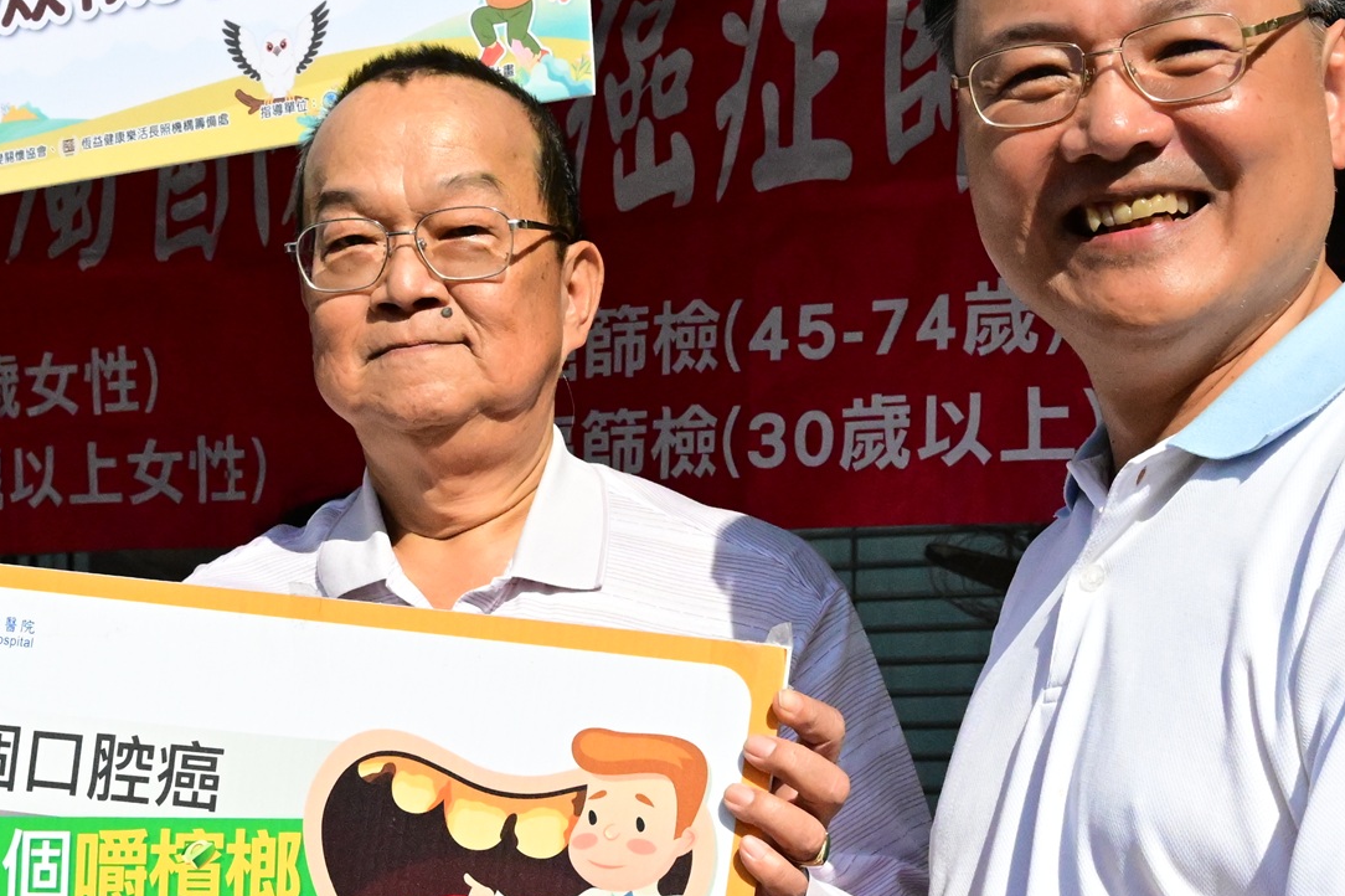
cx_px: 449
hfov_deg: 24.8
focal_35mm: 81
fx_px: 3041
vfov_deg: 16.5
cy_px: 820
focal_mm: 28.5
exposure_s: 1/16000
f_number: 8
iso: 6400
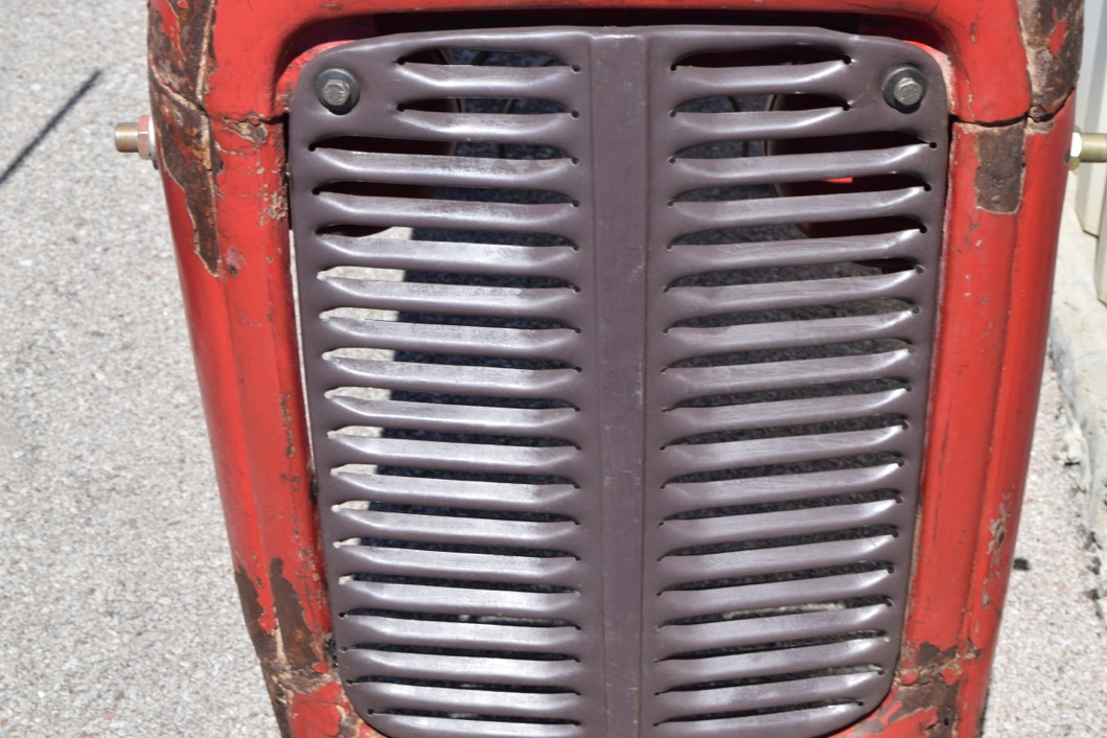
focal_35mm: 87
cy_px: 354
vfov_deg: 15.7
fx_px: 2675
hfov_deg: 23.4
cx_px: 594
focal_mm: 48
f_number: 10
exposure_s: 1/125
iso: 100
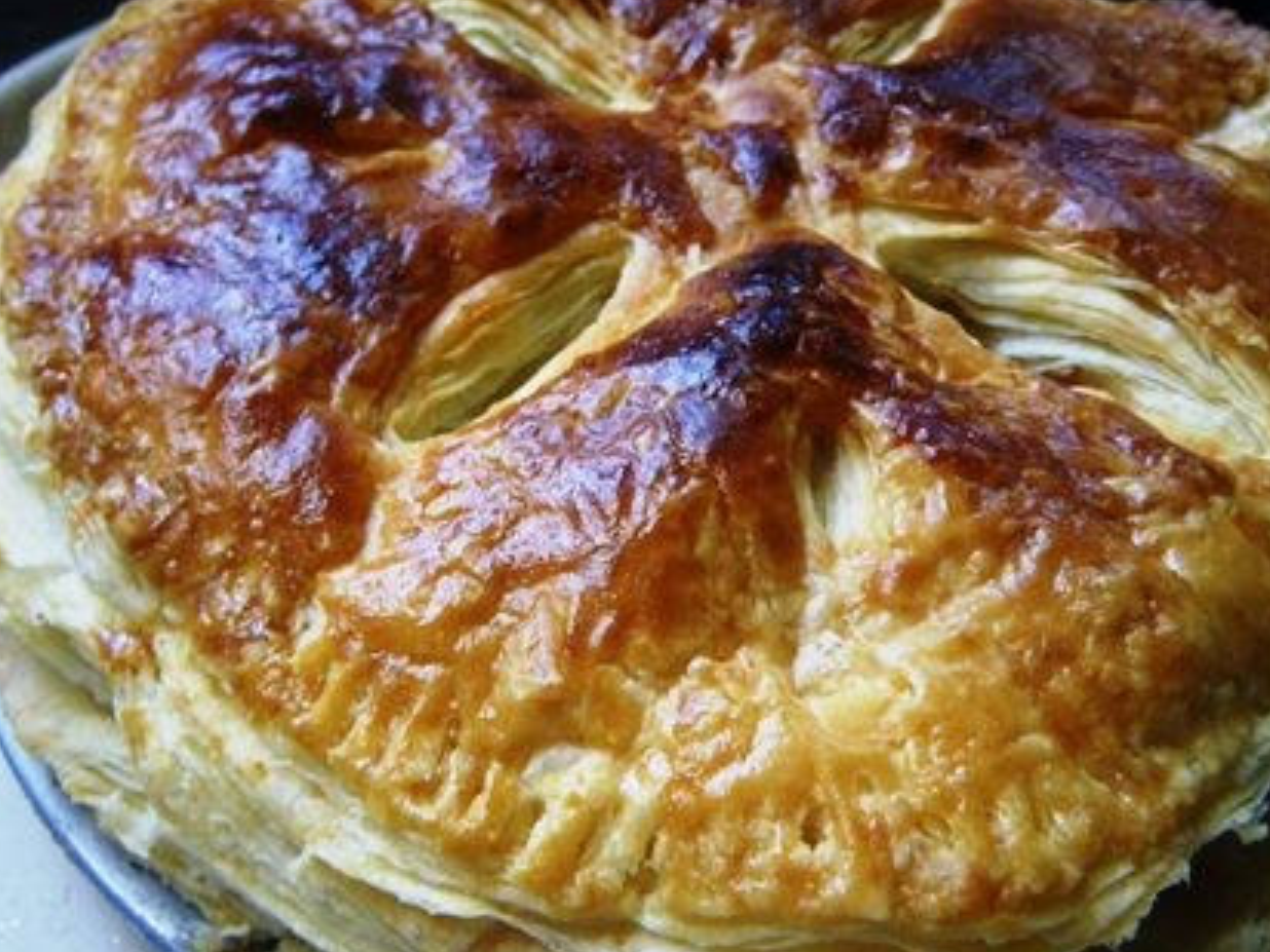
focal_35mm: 37
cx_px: 592
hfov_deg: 50.1
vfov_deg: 38.7
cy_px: 499
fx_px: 1357
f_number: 3.8
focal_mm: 6.1
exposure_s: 1/30
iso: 800
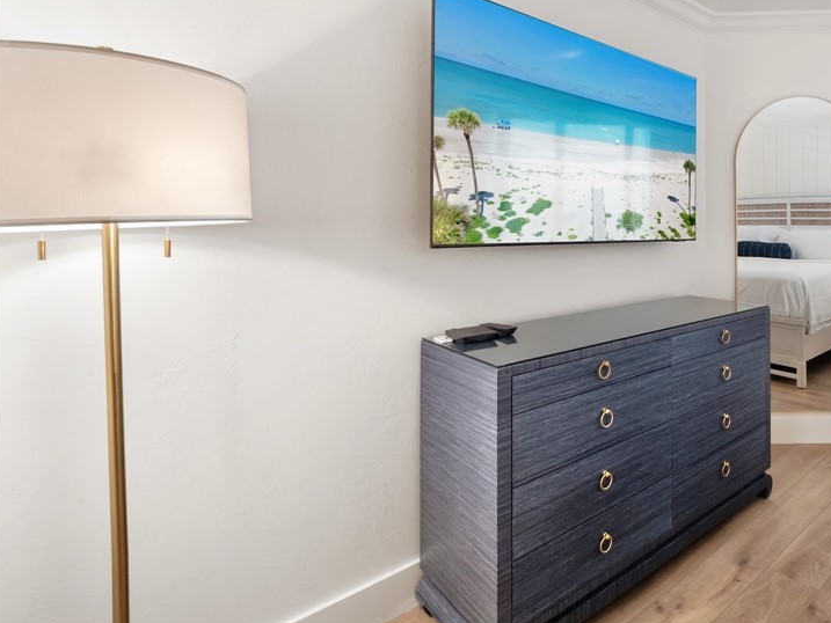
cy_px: 228
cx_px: 586
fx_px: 480
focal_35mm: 20
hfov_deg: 77.7
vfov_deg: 64.9
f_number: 7.1
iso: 200
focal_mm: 7
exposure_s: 1/13
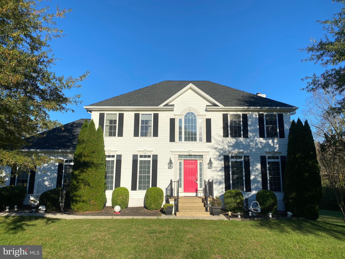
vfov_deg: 53.1
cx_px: 172
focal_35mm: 26
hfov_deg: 67.3
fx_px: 259
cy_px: 130
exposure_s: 1/3497
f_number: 1.8
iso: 32
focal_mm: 4.25
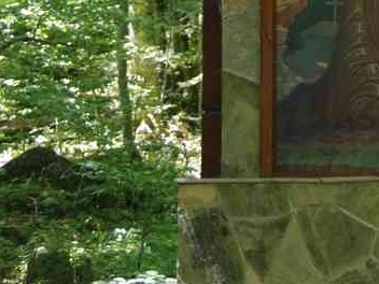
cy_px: 3
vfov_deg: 6.6
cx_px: 329
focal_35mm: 225
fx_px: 2467
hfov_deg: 8.8
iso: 3200
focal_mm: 55
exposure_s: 1/60
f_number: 4.5
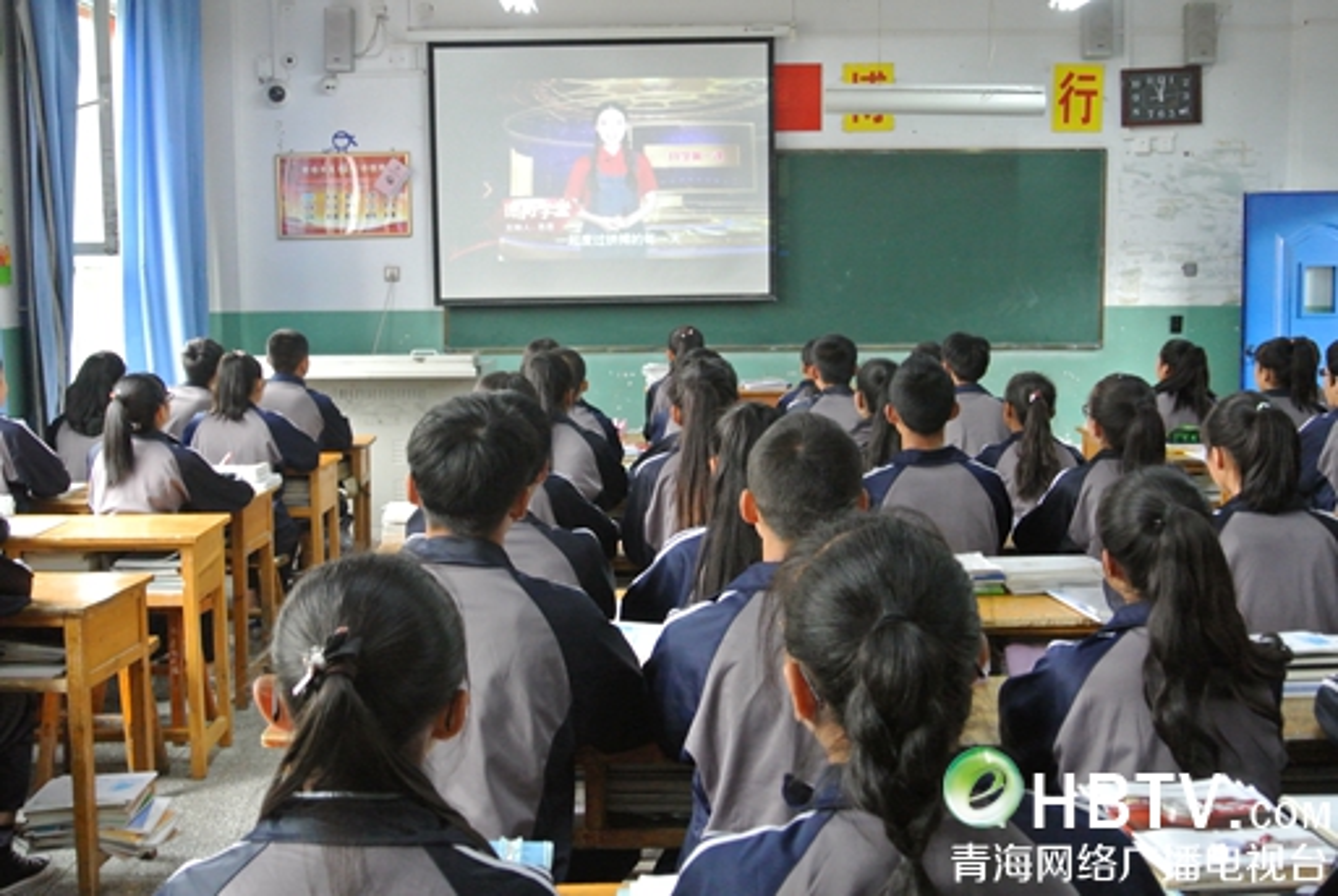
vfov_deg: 32.0
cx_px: 669
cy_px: 448
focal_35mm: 42
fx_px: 1563
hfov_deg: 46.3
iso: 1250
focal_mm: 15.7
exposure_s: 1/30
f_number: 4.2
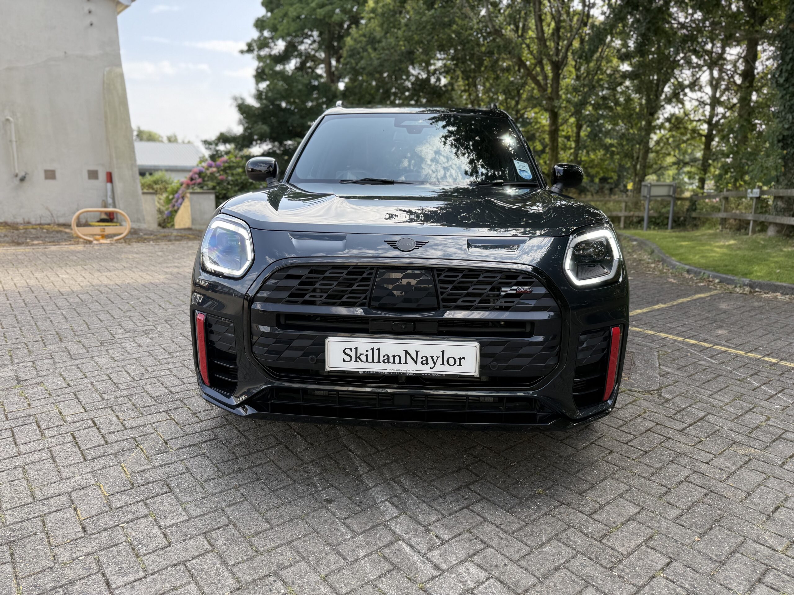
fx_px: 550
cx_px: 397
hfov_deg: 71.6
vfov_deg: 56.8
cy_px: 298
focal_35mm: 24
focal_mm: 6.76
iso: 100
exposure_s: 1/813
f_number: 1.78
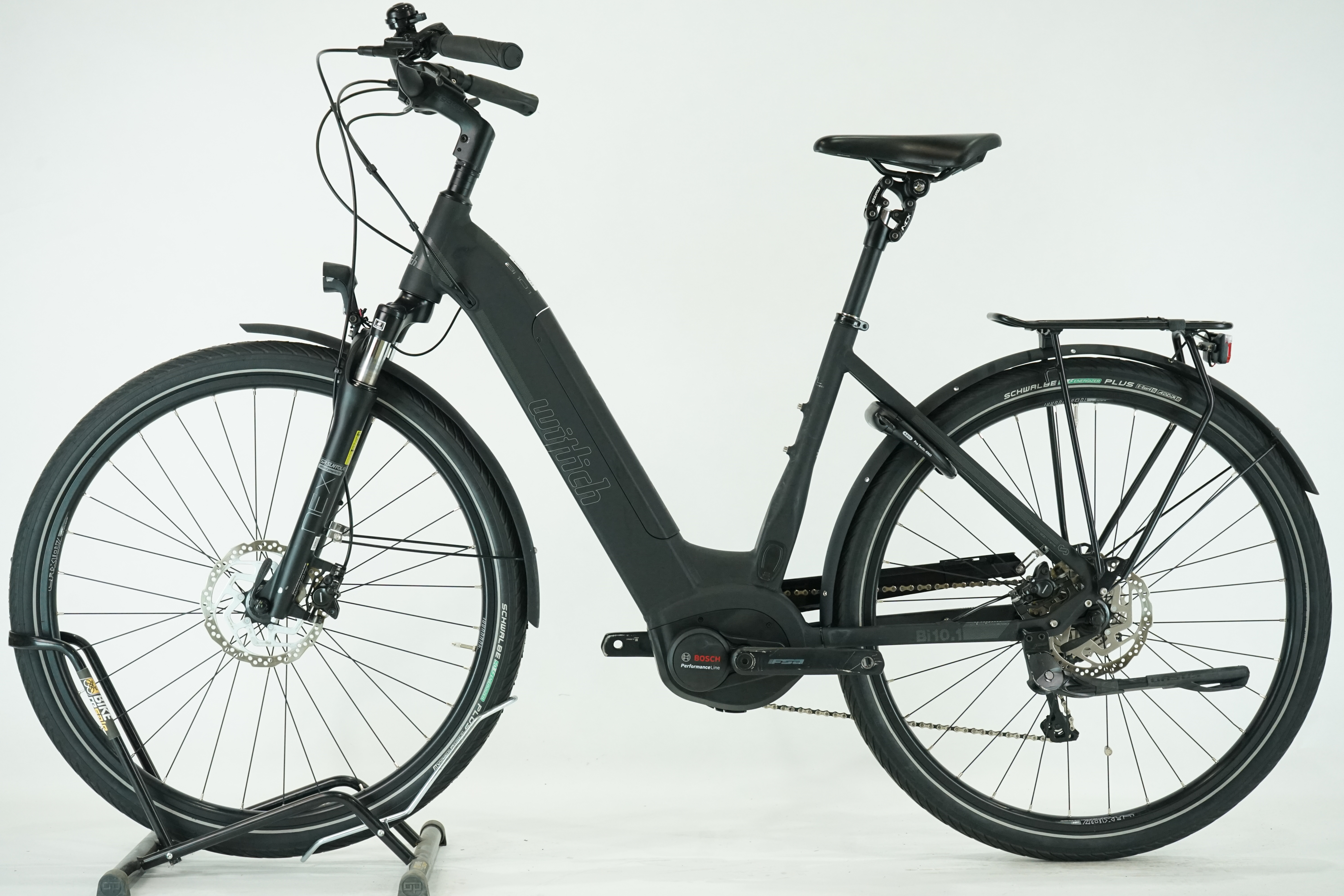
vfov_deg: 21.6
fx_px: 2352
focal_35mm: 63
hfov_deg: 31.9
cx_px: 672
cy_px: 448
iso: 2500
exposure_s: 1/200
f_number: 7.1
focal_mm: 63
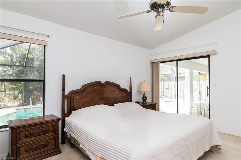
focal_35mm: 20
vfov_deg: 63.2
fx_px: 130
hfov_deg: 85.4
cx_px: 120
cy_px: 80
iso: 200
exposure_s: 1/15
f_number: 10
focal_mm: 13
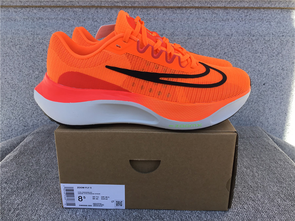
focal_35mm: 31
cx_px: 148
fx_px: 264
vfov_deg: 45.4
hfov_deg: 58.4
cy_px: 110
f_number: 2.4
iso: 25
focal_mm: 3.3
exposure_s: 1/382
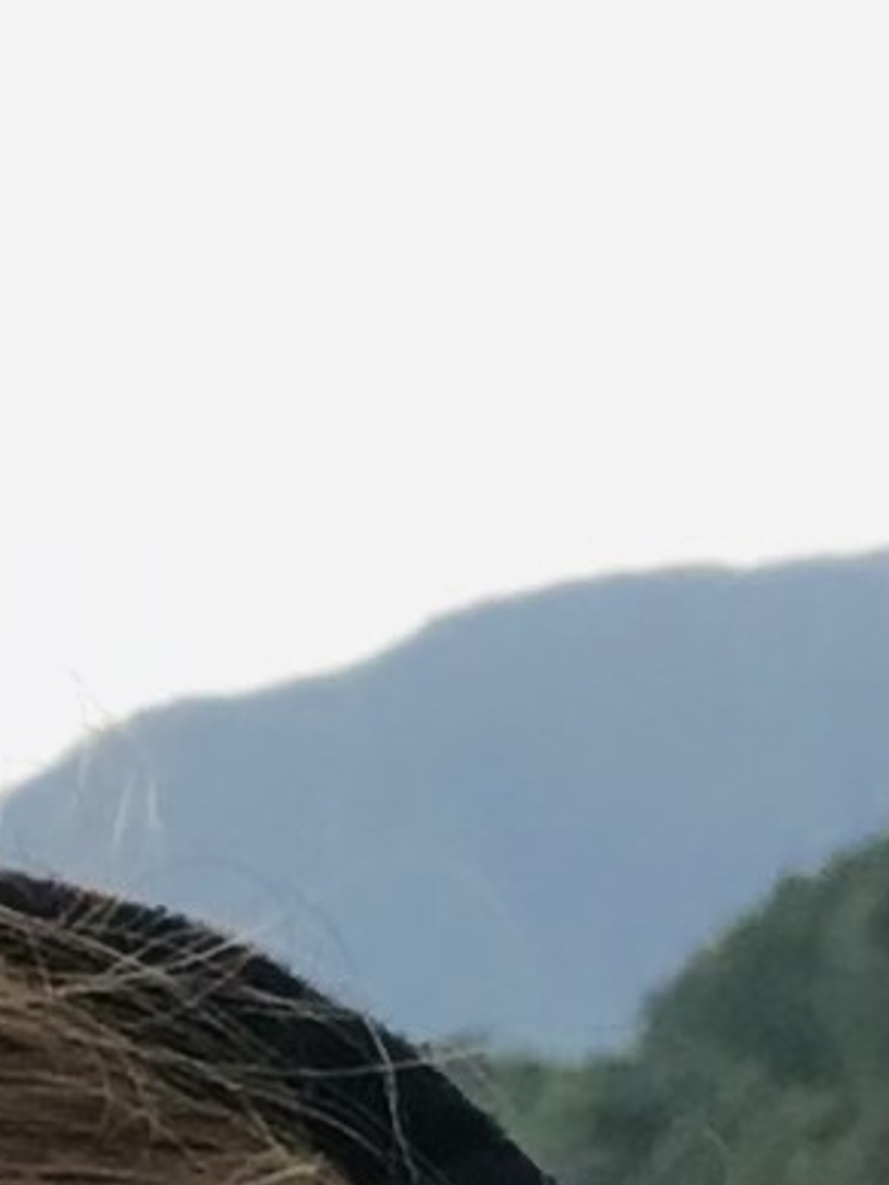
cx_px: -1142
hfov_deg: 5.7
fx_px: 8693
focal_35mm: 254
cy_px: 853
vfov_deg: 7.8
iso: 25
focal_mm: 2.87
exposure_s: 1/50
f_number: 2.2
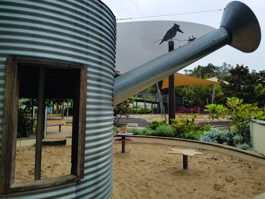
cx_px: 132
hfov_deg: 67.3
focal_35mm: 26
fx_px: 199
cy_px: 100
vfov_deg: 53.1
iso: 40
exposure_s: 1/1436
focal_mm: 4.2
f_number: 1.7
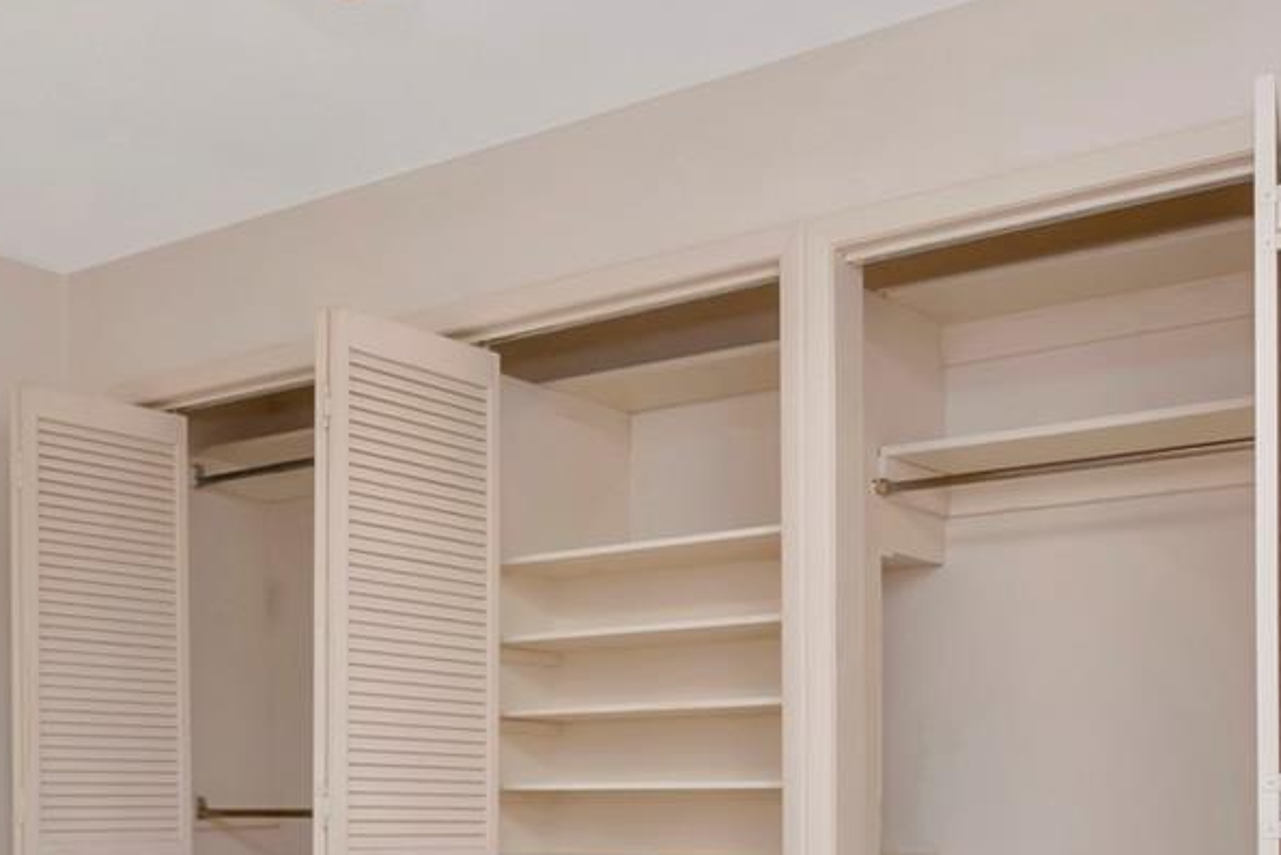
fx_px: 1578
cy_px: 851
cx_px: 659
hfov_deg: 44.2
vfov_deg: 28.5
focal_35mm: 44
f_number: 8
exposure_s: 1/80
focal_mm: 11
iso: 800
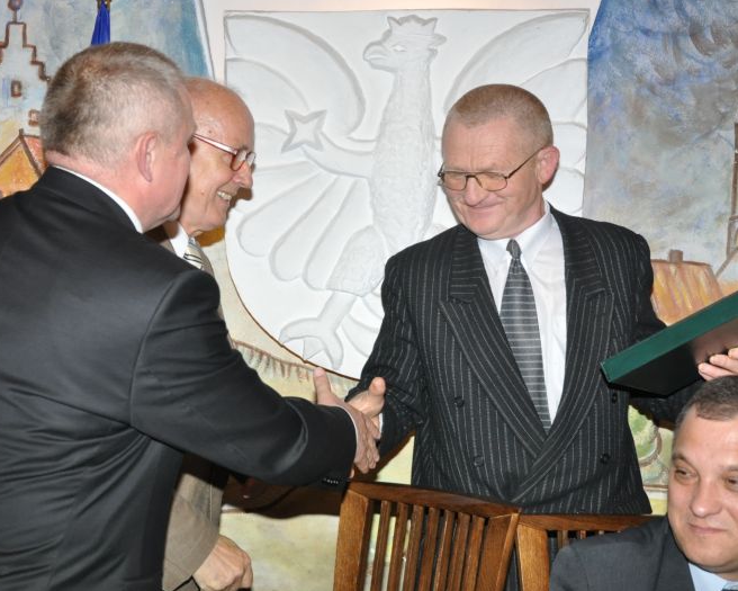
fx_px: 1573
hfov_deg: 26.4
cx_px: 308
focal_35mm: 72
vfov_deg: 21.3
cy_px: 298
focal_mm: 42
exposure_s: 1/60
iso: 1000
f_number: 6.3
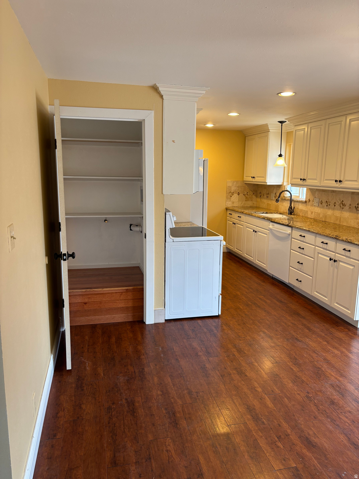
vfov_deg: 67.3
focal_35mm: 26
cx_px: 180
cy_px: 240
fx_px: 360
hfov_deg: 53.1
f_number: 1.6
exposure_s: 1/60
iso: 80
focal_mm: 5.96
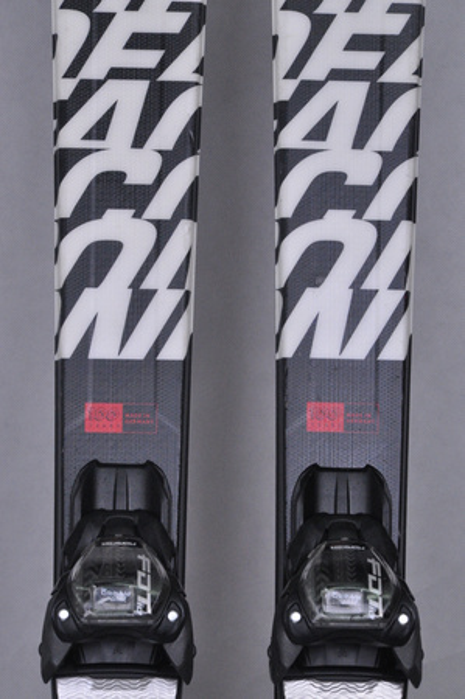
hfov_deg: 8.7
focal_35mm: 158
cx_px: 232
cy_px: 350
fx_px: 3058
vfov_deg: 13.1
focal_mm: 105
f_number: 11
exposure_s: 1/125
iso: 3200
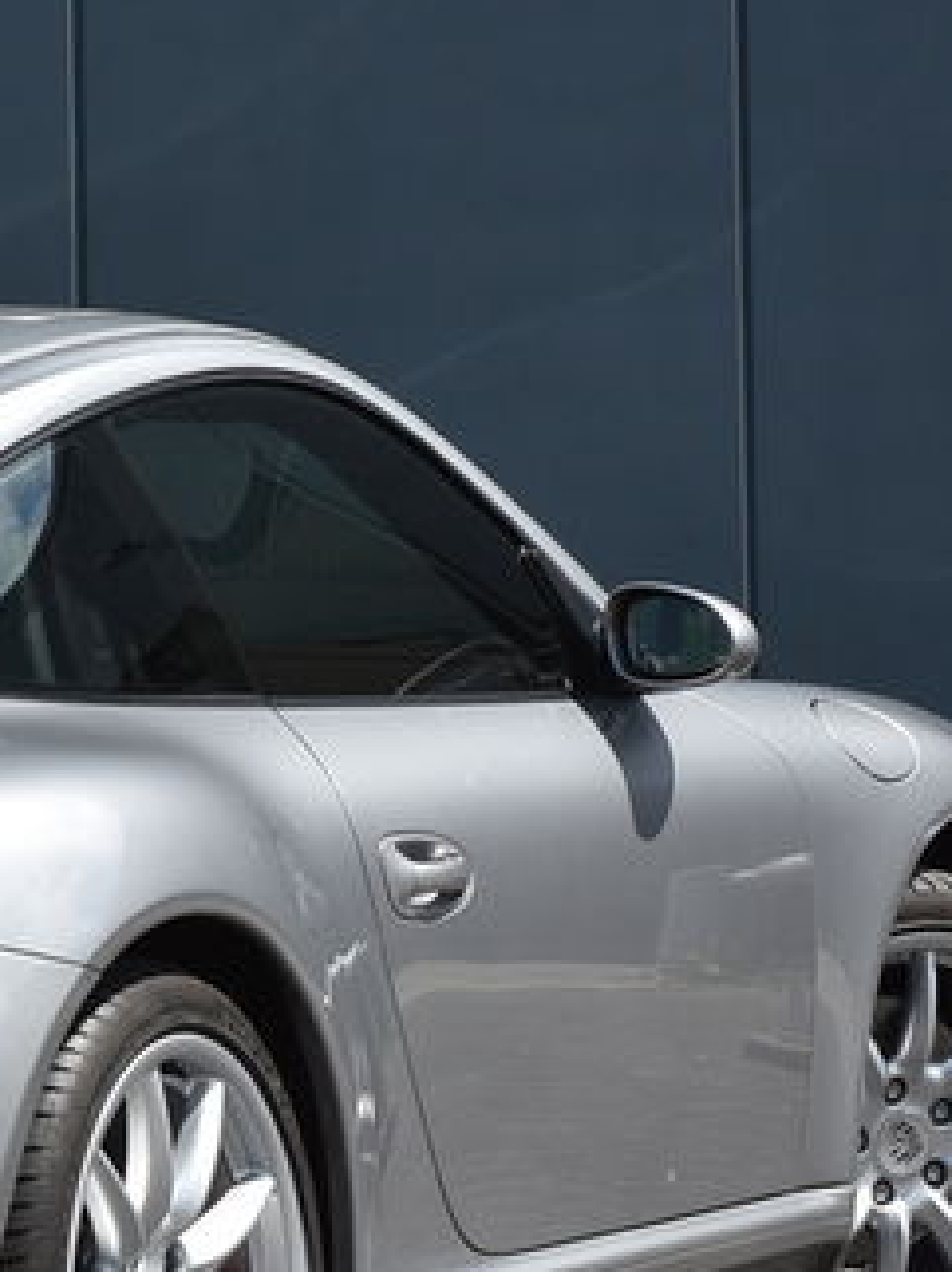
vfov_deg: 9.8
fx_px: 7417
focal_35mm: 202
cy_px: 478
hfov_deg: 7.2
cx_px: -387
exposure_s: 1/500
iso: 200
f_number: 8
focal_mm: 44
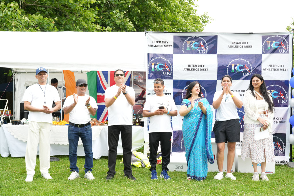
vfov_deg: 32.8
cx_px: 147
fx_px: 333
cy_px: 98
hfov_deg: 47.6
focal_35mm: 41
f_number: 5.6
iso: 400
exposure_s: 1/200
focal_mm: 40.8
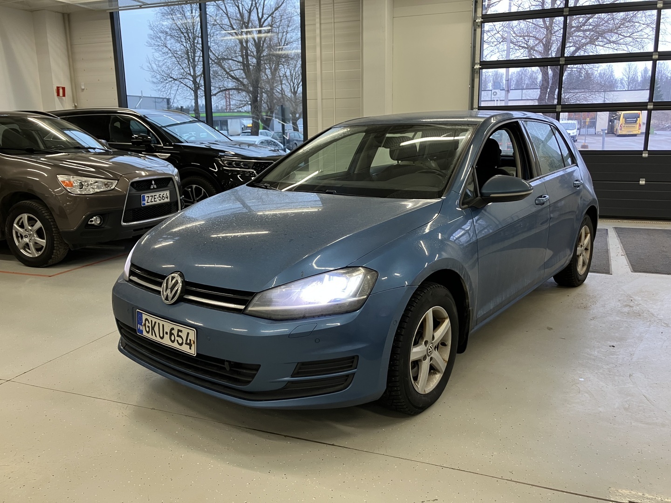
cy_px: 252
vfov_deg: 49.7
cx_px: 336
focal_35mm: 28
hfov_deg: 63.4
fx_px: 543
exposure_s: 1/82
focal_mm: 3.99
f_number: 1.8
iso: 80
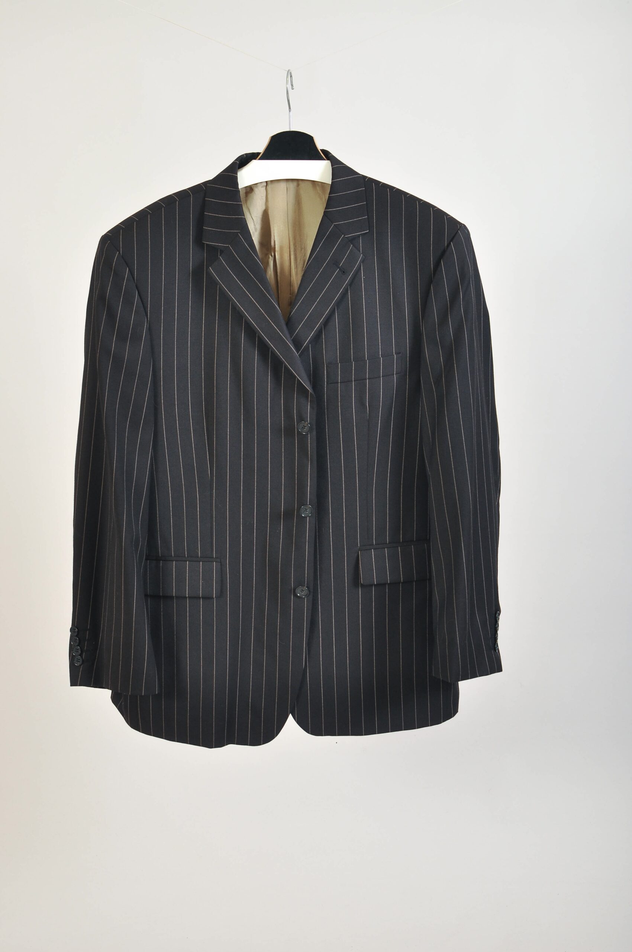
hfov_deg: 25.7
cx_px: 316
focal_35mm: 52
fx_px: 1386
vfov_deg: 37.9
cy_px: 476
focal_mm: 35
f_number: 5.6
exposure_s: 1/160
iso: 200
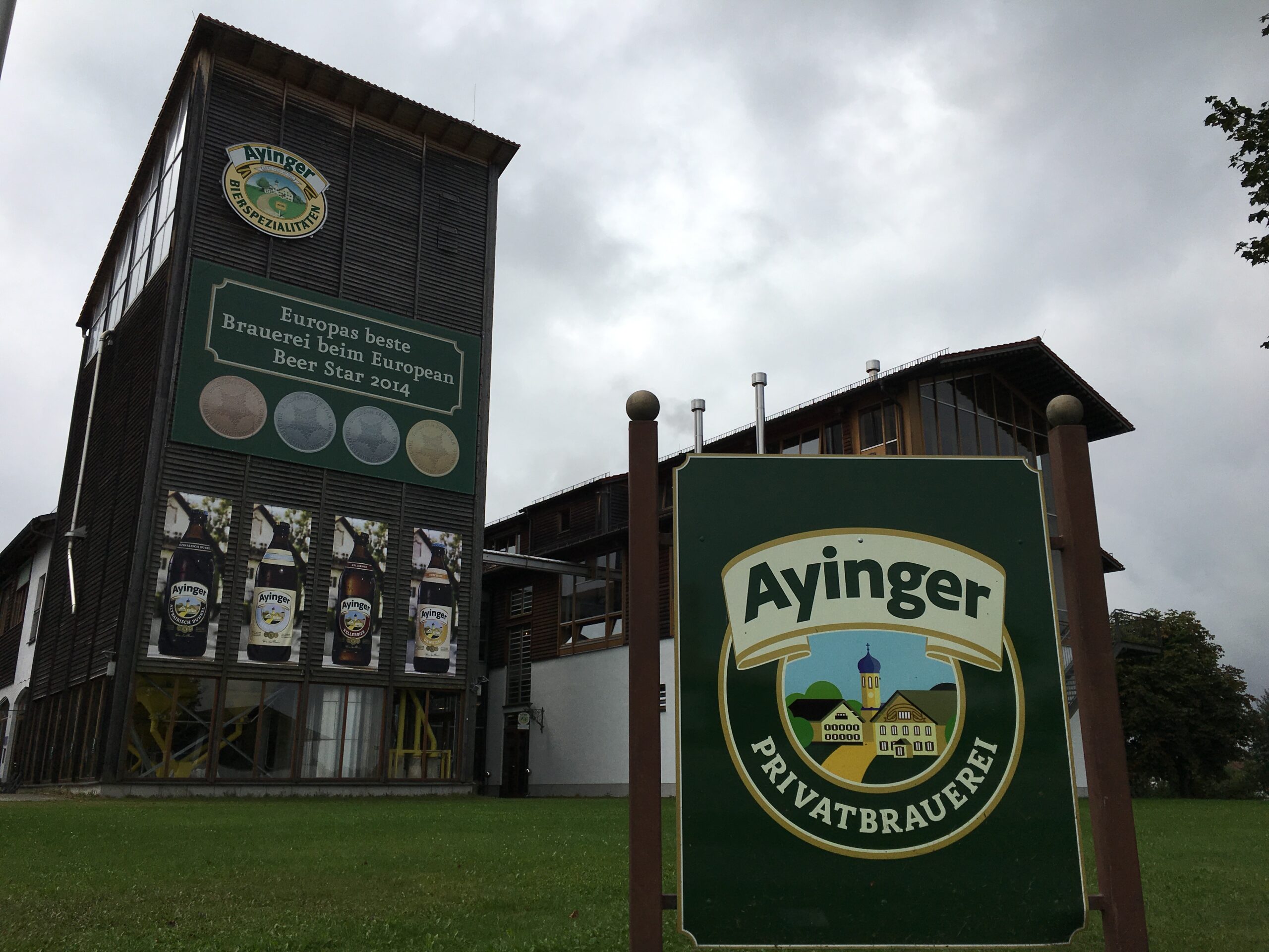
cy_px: 476
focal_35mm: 29
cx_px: 634
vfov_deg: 48.2
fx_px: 1063
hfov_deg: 61.7
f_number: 2.2
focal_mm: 4.15
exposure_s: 1/2404
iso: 25
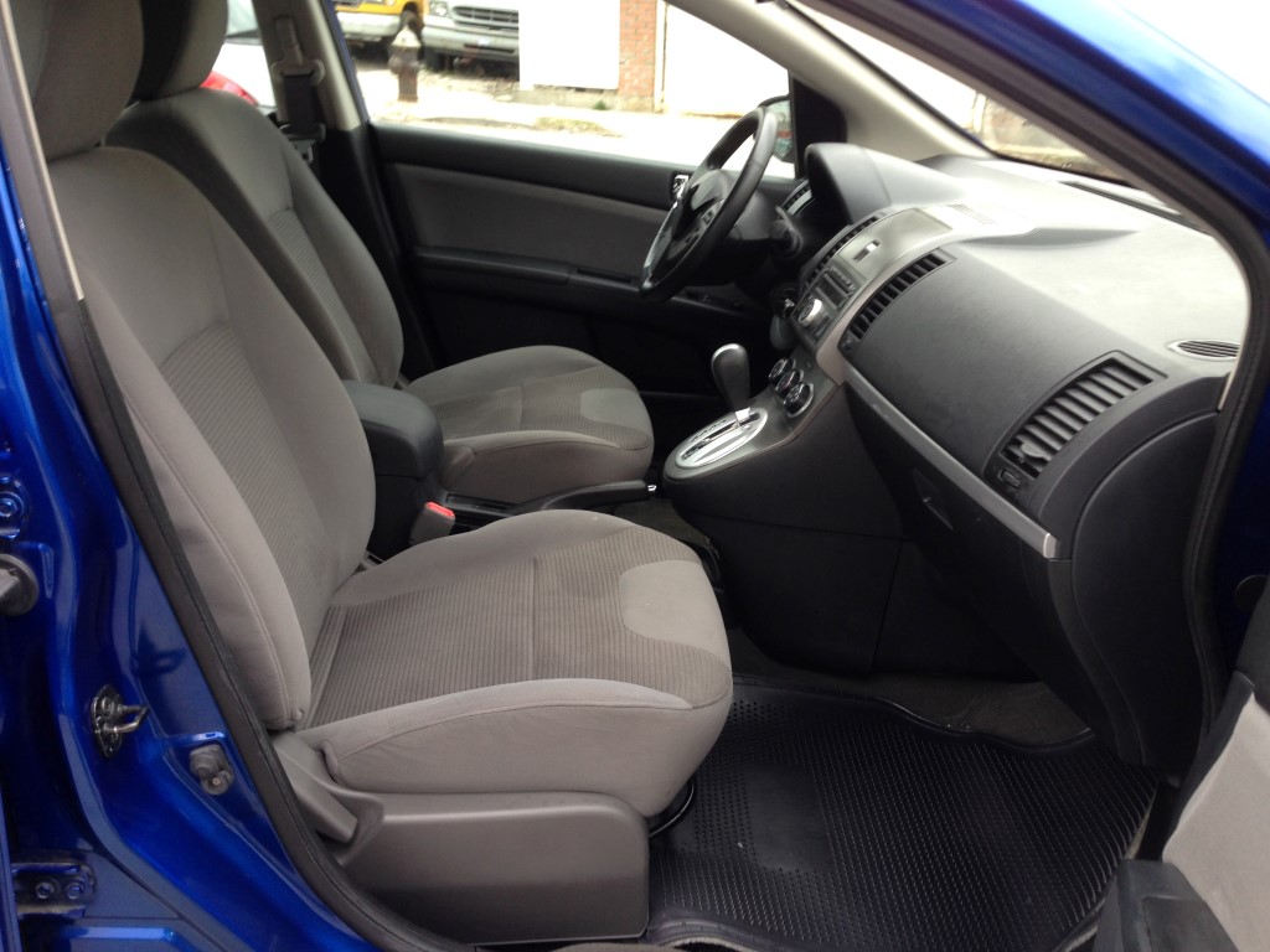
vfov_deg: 42.9
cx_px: 635
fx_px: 1211
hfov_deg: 55.4
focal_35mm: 33
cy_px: 476
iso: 50
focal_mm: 4.12
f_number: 2.4
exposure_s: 1/30
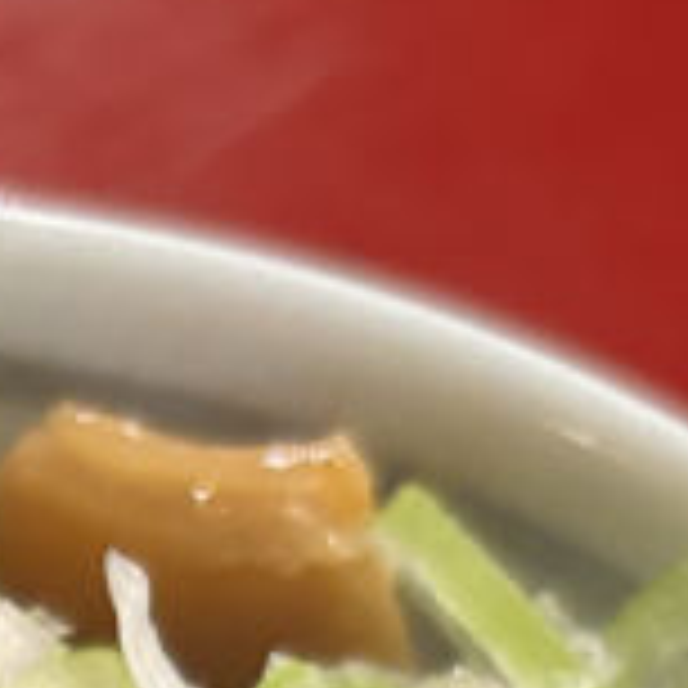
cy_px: 1515
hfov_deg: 10.9
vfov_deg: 10.2
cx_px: -391
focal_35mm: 154
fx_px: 3463
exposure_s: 1/50
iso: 400
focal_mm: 5.96
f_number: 1.6
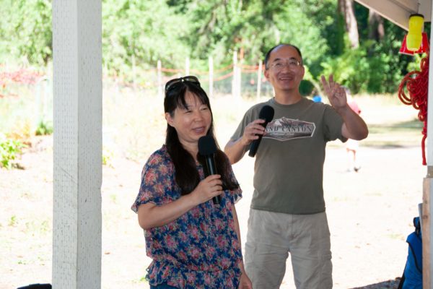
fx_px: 1263
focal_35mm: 105
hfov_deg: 19.5
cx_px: 216
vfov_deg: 13.0
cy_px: 144
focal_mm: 70
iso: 200
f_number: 5
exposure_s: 1/200
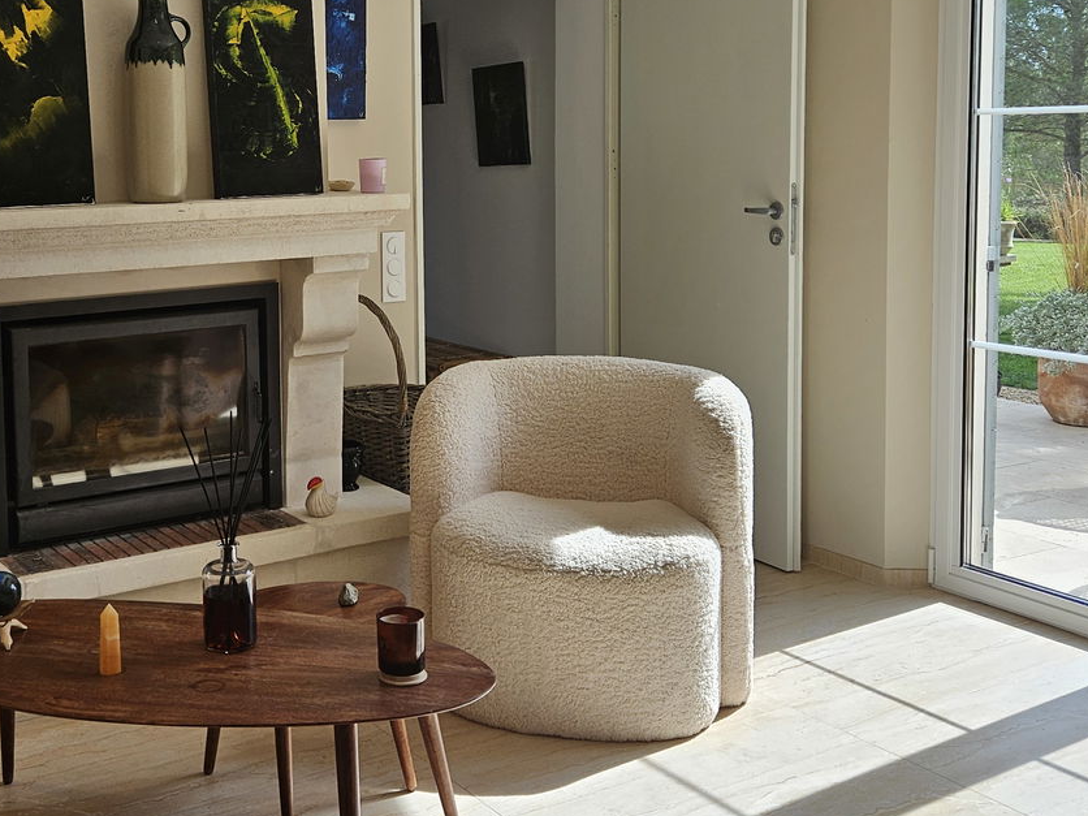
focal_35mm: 44
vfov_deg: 32.5
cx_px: 334
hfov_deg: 42.2
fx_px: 1383
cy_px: 251
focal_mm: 5.4
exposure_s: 1/287
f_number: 1.8
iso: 25
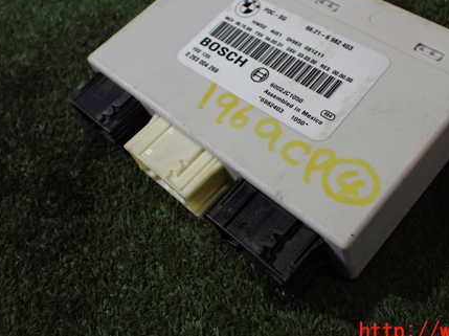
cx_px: 282
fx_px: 544
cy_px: 110
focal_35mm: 42
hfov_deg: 44.4
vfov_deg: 34.0
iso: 500
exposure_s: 1/125
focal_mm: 5.4
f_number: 2.3
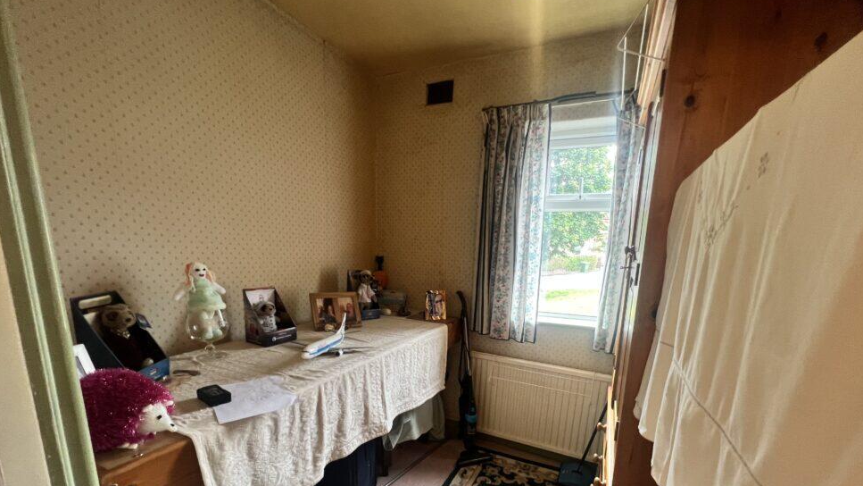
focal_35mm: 15
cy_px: 317
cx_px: 440
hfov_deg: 103.0
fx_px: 343
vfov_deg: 68.9
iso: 160
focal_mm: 1.57
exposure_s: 1/50
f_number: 1.8
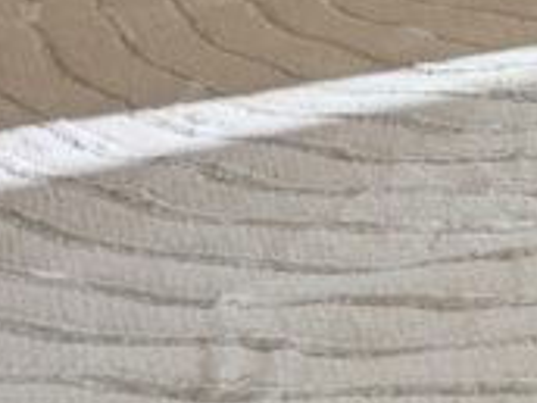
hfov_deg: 10.8
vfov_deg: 9.0
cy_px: -667
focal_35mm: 143
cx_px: 1449
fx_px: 2218
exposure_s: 1/358
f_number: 1.68
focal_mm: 6.9
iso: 19
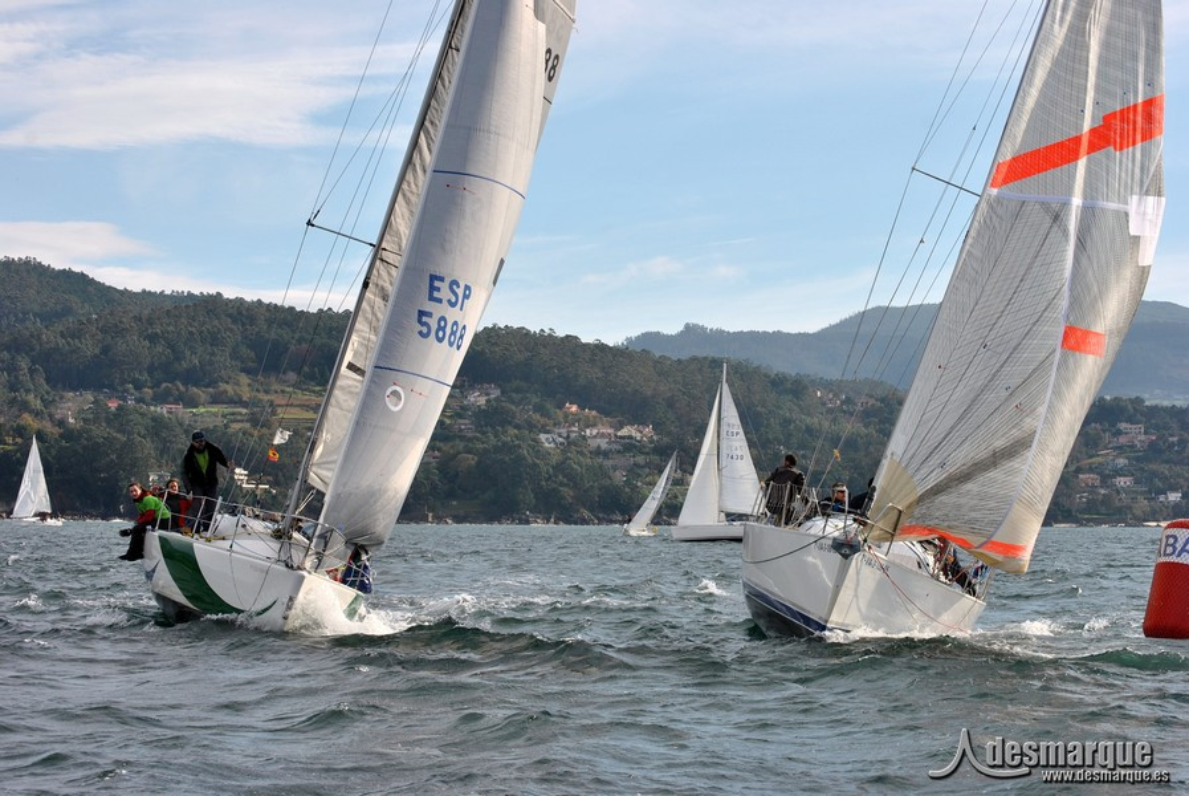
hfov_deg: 24.6
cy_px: 398
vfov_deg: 16.6
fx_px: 2727
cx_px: 594
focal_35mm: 82
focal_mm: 55
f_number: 8
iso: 100
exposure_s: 1/250
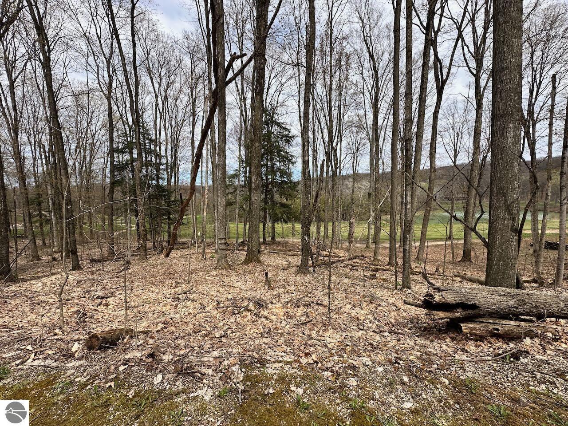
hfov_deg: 102.1
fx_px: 230
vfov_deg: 85.7
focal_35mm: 14
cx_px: 284
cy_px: 213
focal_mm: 2.22
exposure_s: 1/1182
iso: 40
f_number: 2.2
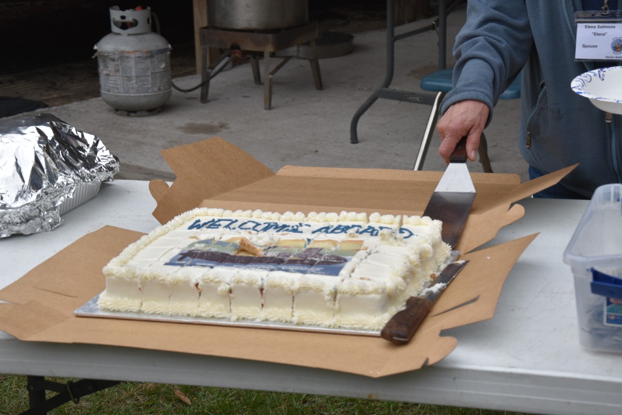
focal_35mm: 78
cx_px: 311
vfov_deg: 17.5
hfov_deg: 26.0
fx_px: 1348
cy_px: 208
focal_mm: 52
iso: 200
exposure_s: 1/320
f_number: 9
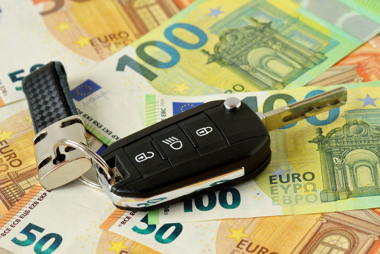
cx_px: 190
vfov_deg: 10.2
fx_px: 1425
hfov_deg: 15.2
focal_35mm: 135
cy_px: 127
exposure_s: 1/13
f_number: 11
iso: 100
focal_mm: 90
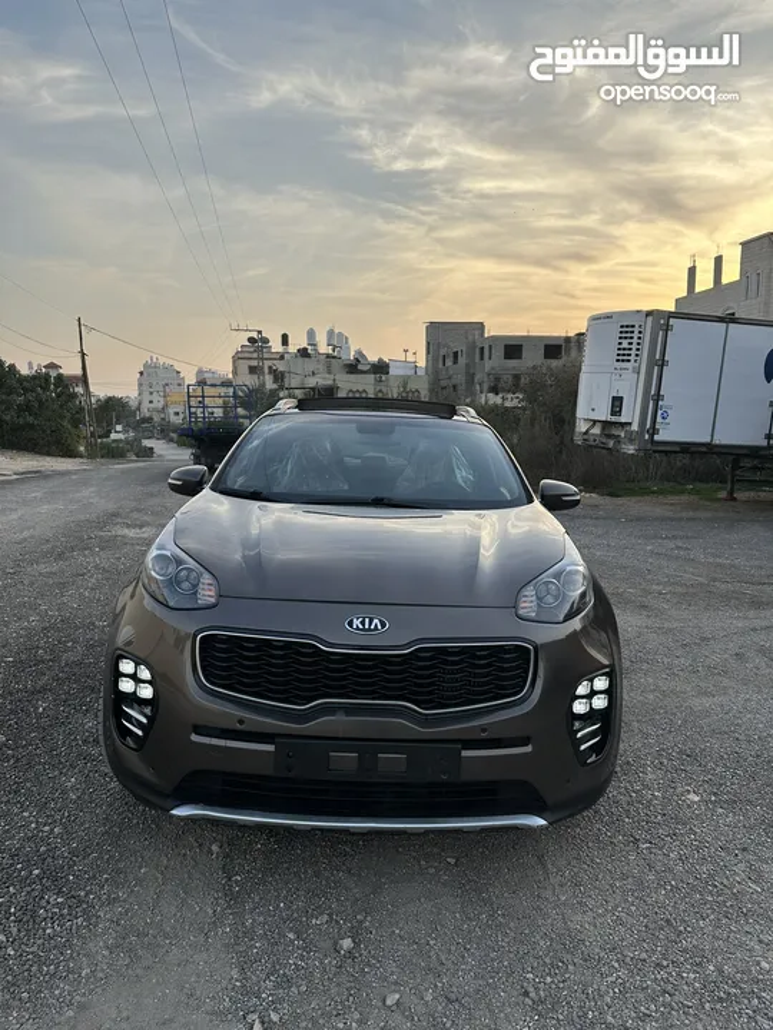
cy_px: 515
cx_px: 386
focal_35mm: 24
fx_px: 715
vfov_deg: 71.6
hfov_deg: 56.8
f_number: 1.78
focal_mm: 6.86
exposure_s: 1/1495
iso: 80
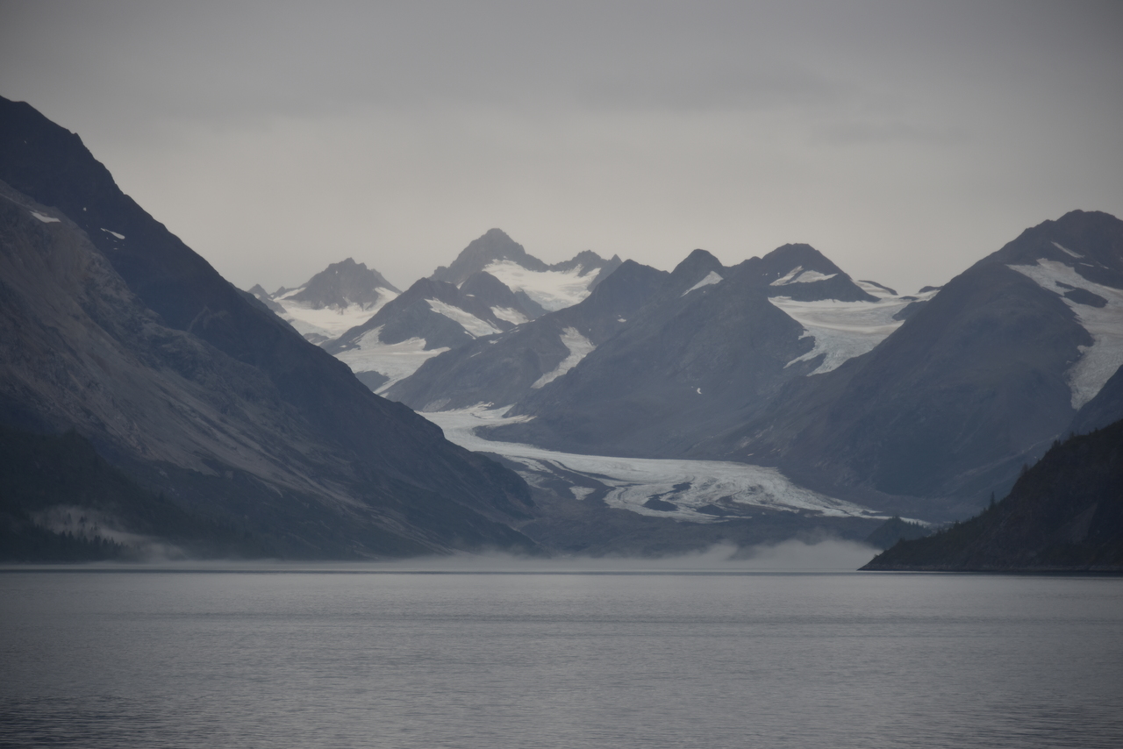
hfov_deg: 12.1
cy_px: 374
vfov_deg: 8.1
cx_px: 562
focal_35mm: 170
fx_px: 5304
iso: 200
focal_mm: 170
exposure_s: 1/400
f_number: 5.6
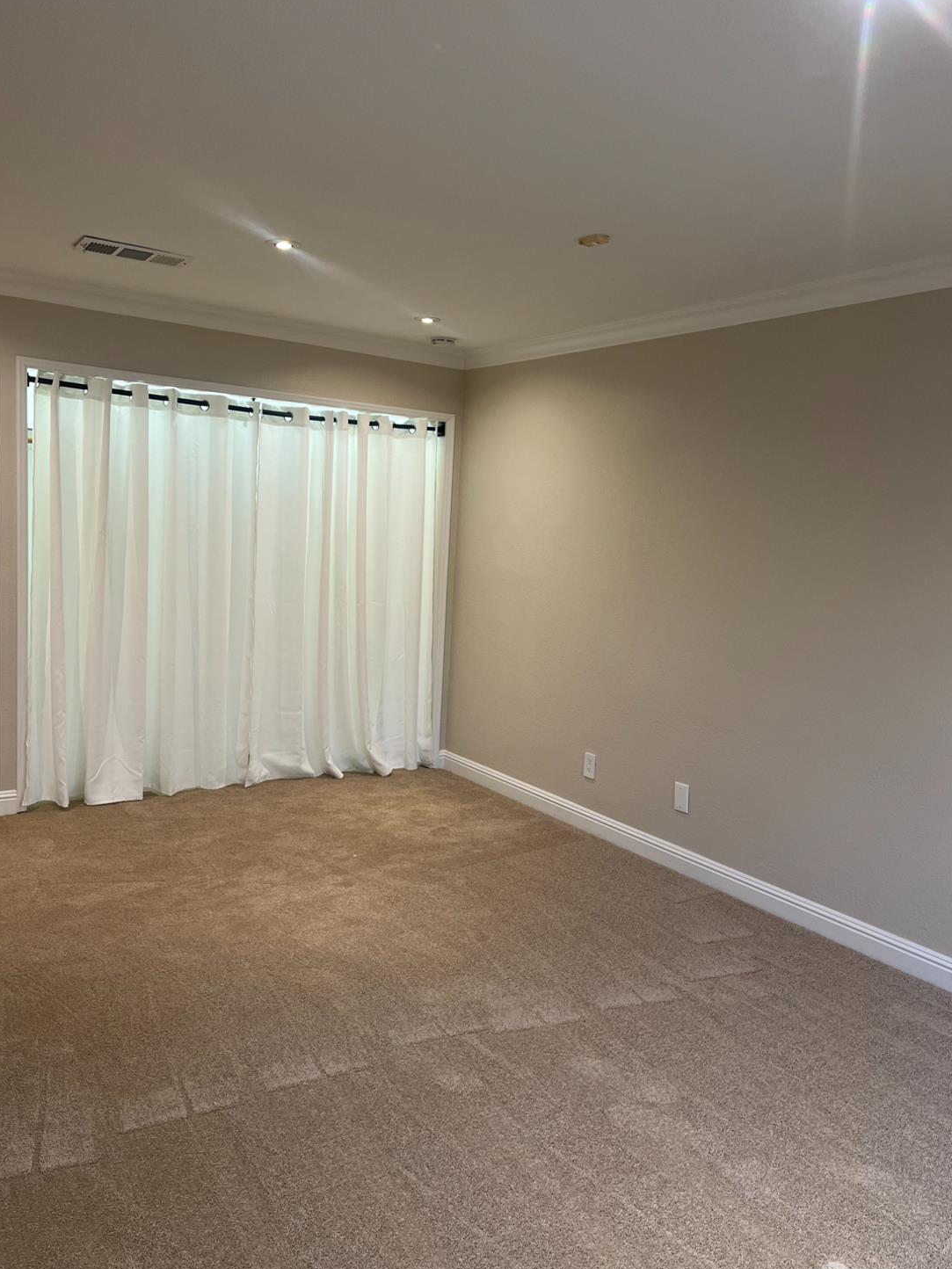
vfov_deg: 65.3
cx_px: 462
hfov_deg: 51.3
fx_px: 990
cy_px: 640
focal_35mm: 27
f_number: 1.6
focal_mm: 5.1
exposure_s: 1/60
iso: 100
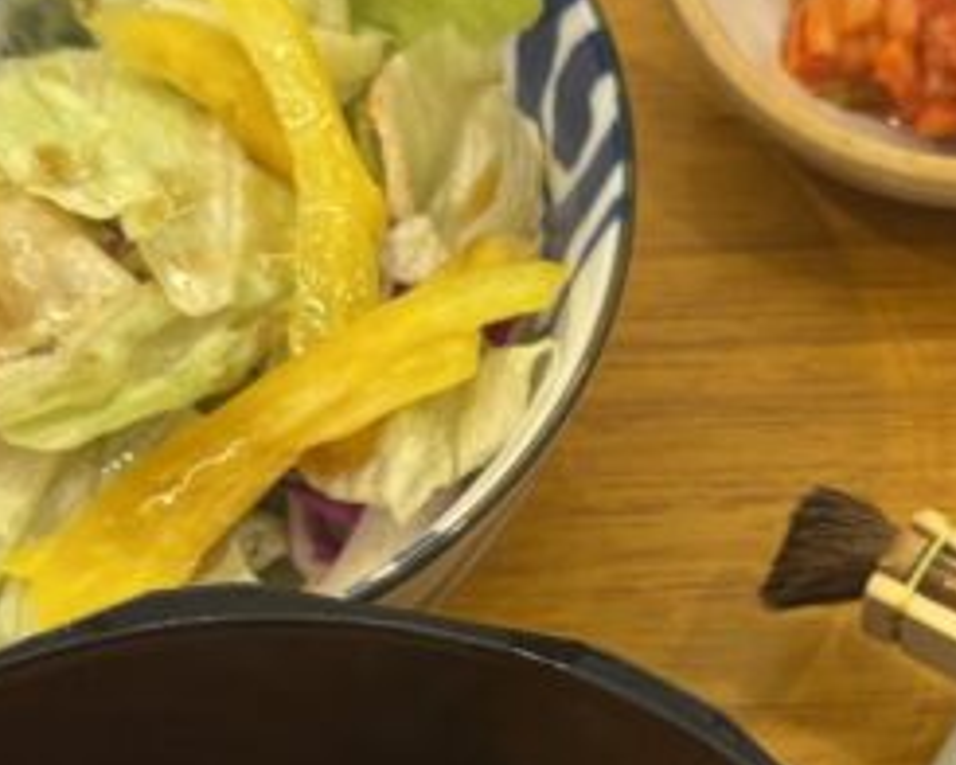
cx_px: 851
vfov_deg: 14.1
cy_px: 909
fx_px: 2999
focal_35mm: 106
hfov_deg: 17.8
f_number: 1.6
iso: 200
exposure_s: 1/60
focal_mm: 5.96
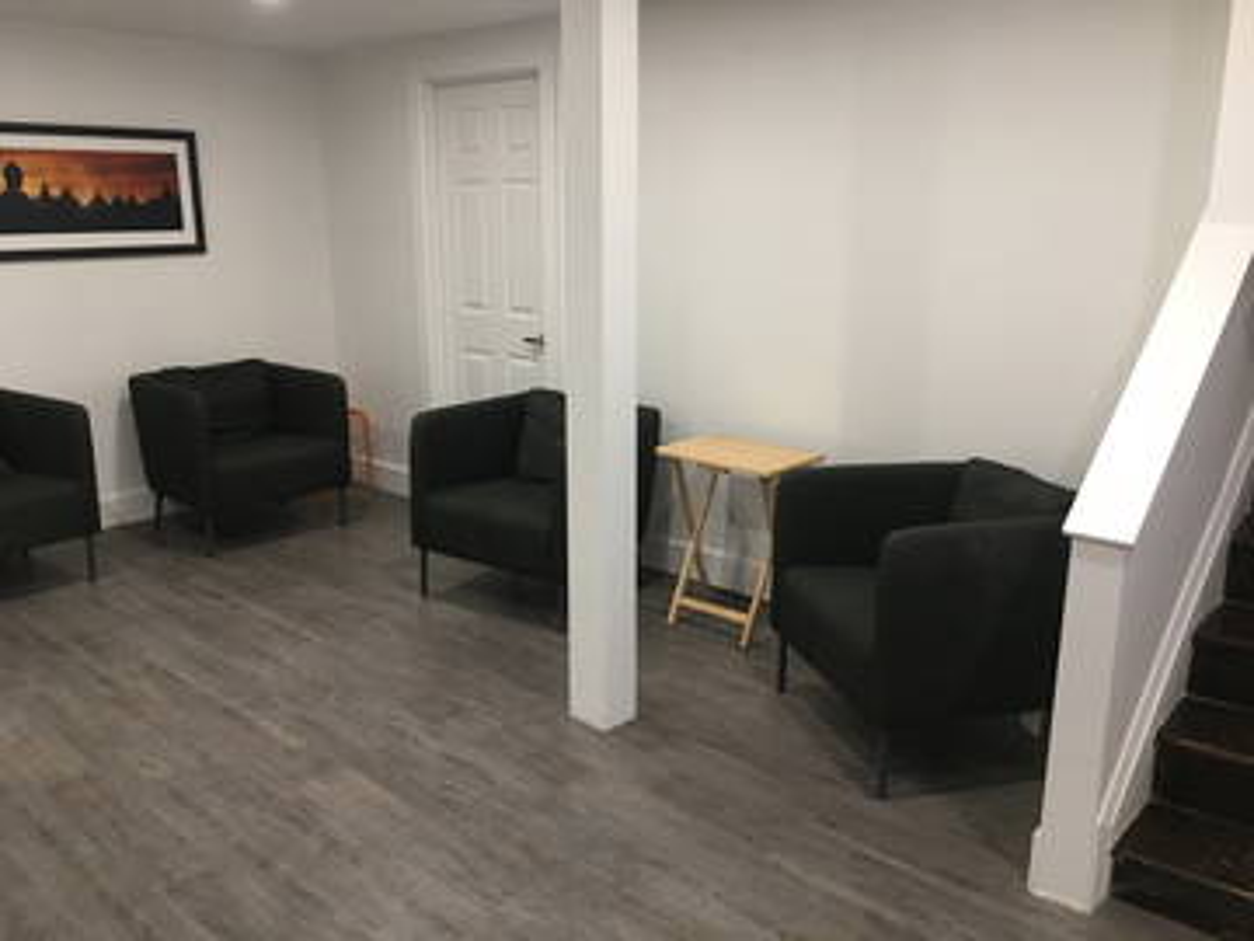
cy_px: 470
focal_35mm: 29
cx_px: 627
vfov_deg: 48.2
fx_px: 1051
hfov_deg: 61.7
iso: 50
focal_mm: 4.15
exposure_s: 1/15
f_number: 2.2
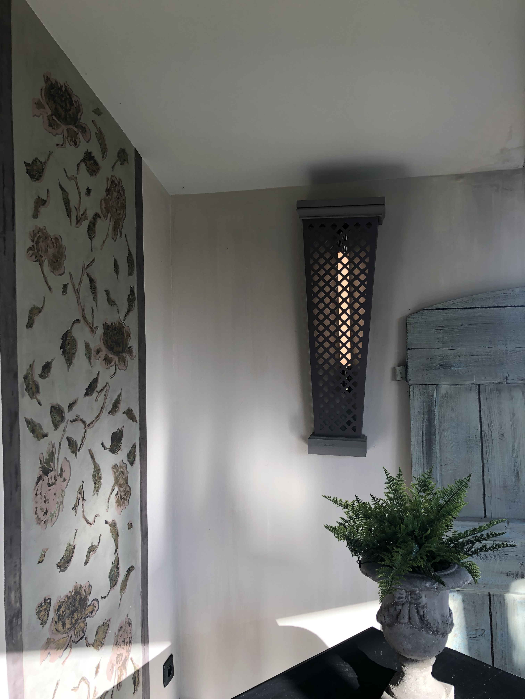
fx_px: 566
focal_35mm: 28
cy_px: 350
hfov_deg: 49.7
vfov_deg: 63.4
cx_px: 262
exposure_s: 1/148
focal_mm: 3.99
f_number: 1.8
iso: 20
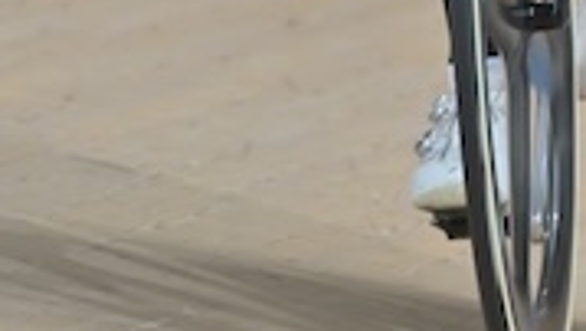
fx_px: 31255
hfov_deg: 1.1
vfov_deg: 0.6
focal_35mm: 2010
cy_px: -382
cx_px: 917
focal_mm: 430
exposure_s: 1/400
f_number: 6.3
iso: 1600
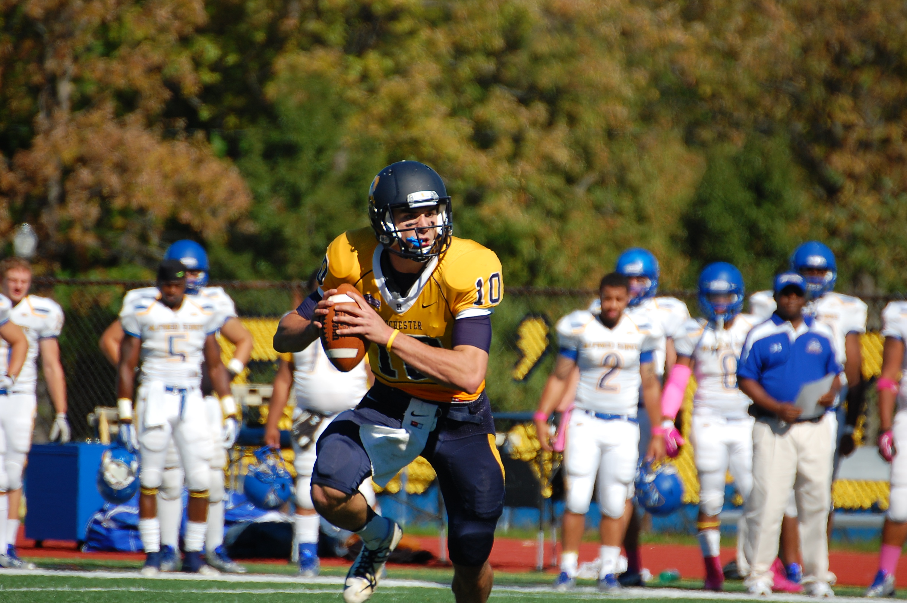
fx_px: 11327
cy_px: 302
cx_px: 454
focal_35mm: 450
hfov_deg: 4.6
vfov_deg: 3.0
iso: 200
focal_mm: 300
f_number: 5.6
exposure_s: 1/800
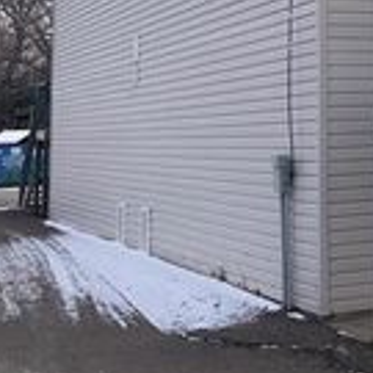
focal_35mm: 92
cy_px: 4
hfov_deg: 16.4
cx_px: 630
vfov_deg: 18.4
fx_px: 1122
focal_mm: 3.99
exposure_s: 1/1429
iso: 20
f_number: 1.8
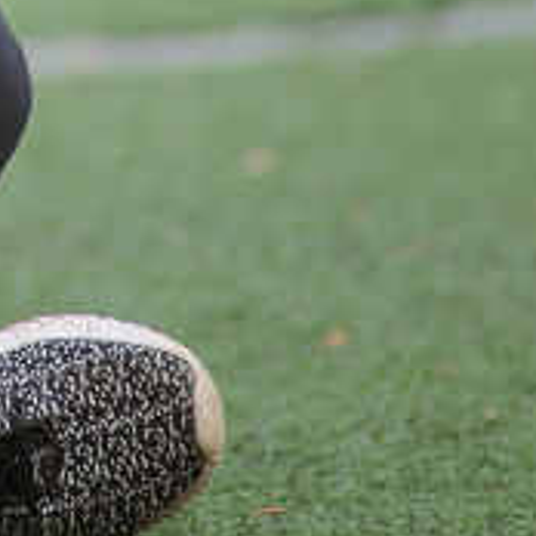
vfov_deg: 1.7
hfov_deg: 1.7
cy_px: -619
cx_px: -822
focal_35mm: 1052
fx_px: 18429
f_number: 3.5
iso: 250
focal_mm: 180
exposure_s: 1/320
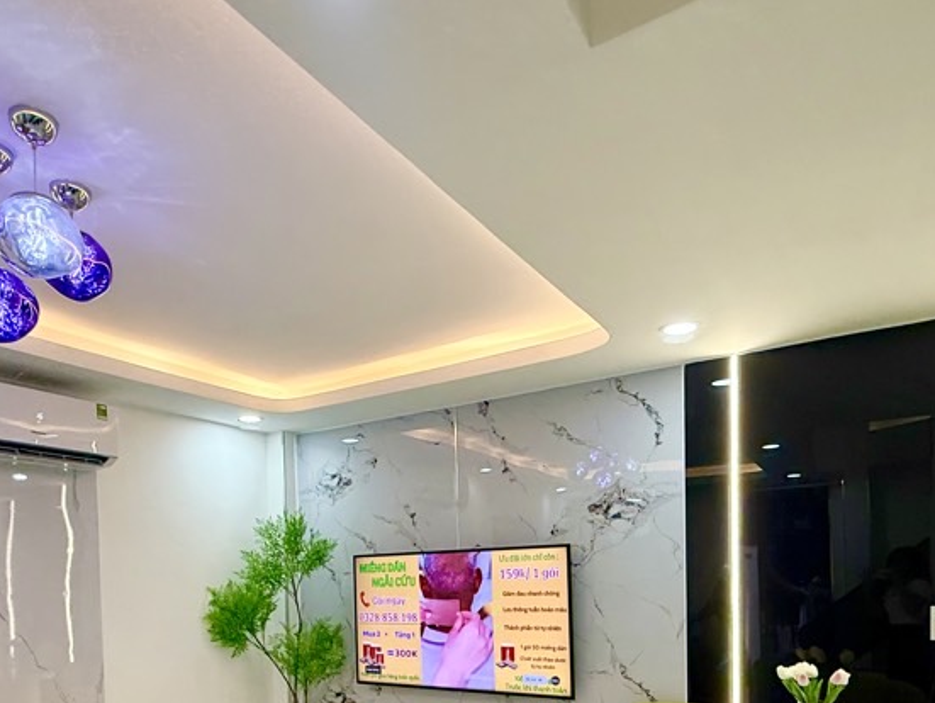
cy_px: 594
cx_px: 400
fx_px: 703
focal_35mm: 26
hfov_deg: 66.9
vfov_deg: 49.0
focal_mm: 2.22
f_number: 2.2
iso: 200
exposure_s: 1/100
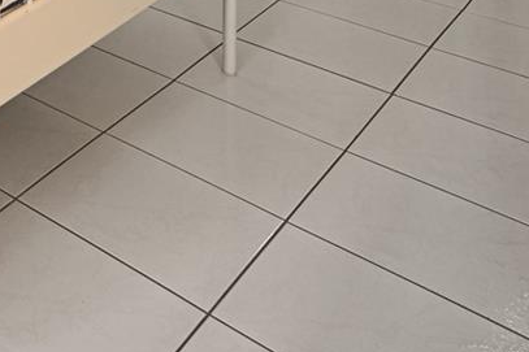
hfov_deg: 25.3
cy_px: -322
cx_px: -303
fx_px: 808
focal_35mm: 55
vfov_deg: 18.1
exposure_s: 1/15
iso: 180
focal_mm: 14
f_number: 4
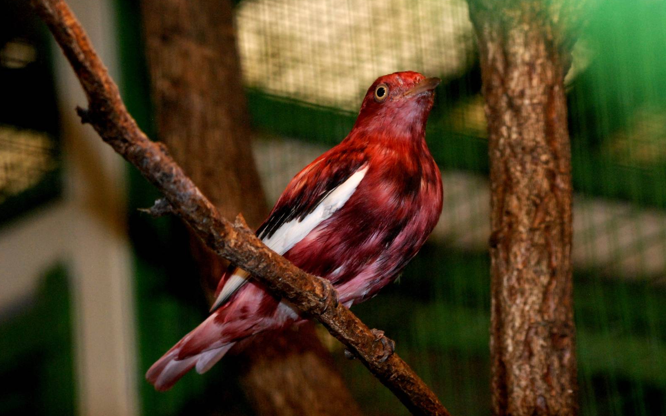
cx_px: 332
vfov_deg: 7.8
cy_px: 218
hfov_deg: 12.4
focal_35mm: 169
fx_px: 3067
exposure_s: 1/60
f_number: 5.6
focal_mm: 110
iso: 1600
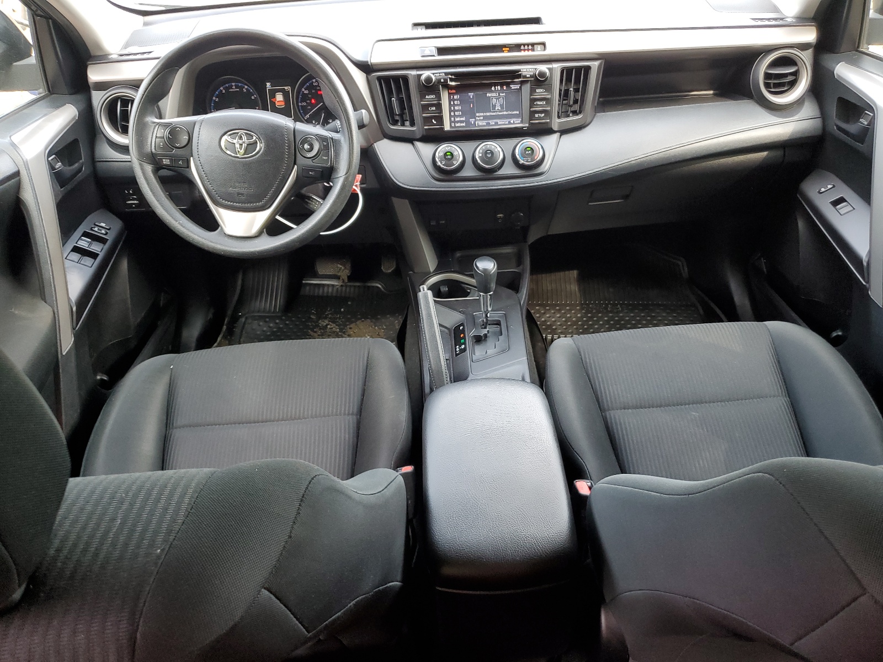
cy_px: 331
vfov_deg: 53.1
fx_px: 663
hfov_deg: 67.3
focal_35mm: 26
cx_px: 442
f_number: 1.5
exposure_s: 1/60.2
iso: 74
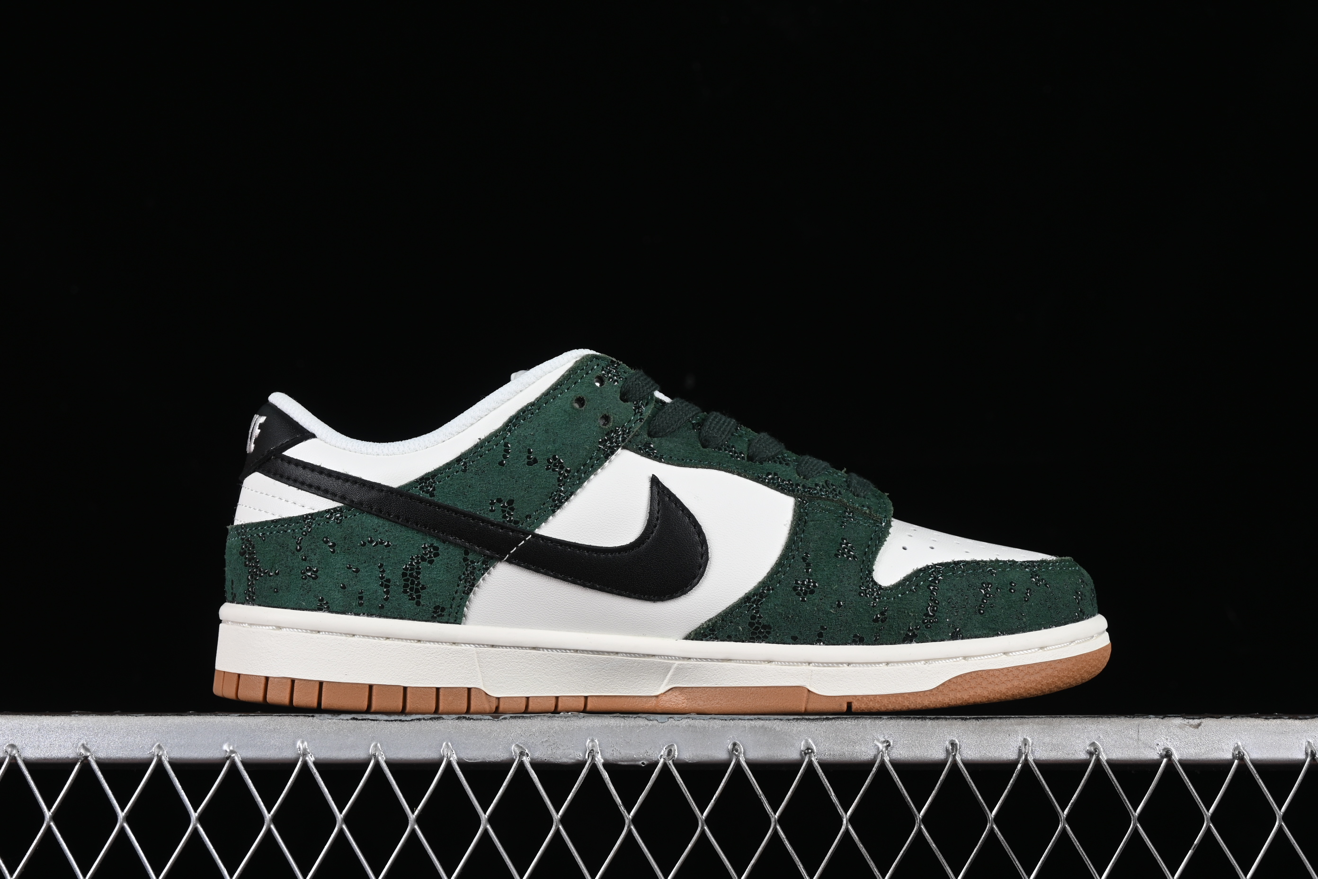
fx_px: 2746
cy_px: 440
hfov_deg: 27.0
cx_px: 659
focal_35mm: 75
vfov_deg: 18.2
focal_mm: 50
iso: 160
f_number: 8
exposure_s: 1/80
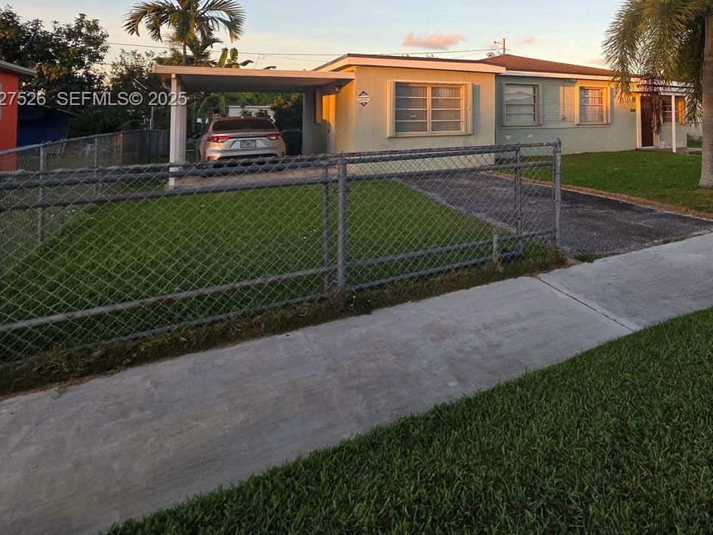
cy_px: 100
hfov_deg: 69.9
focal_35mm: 22
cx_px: 556
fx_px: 453
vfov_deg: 56.3
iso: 20
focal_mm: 2.2
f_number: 1.9
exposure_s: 1/120
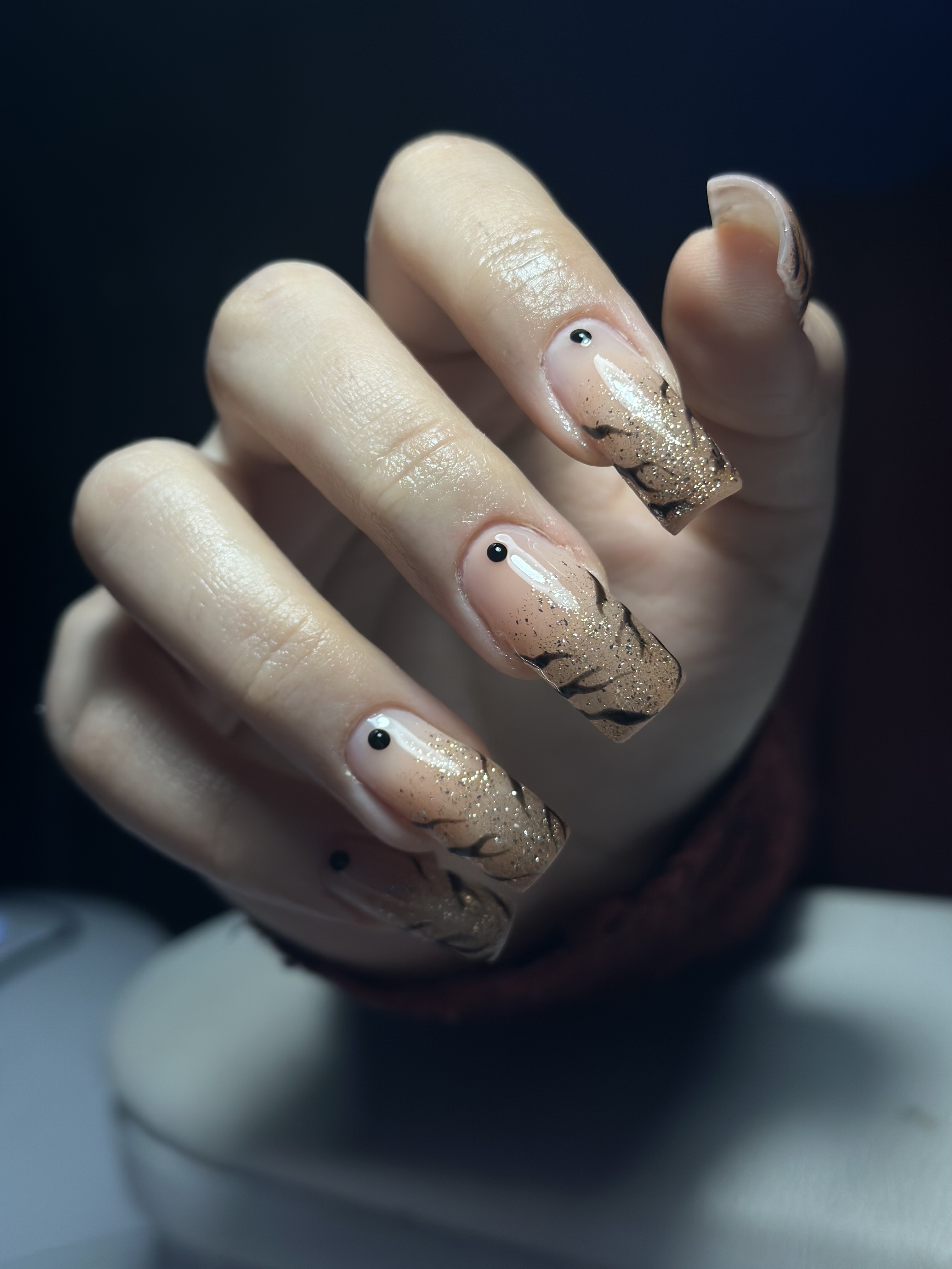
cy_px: 634
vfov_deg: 39.7
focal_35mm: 48
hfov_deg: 30.3
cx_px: 476
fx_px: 1760
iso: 80
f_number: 1.78
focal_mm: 6.86
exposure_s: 1/334
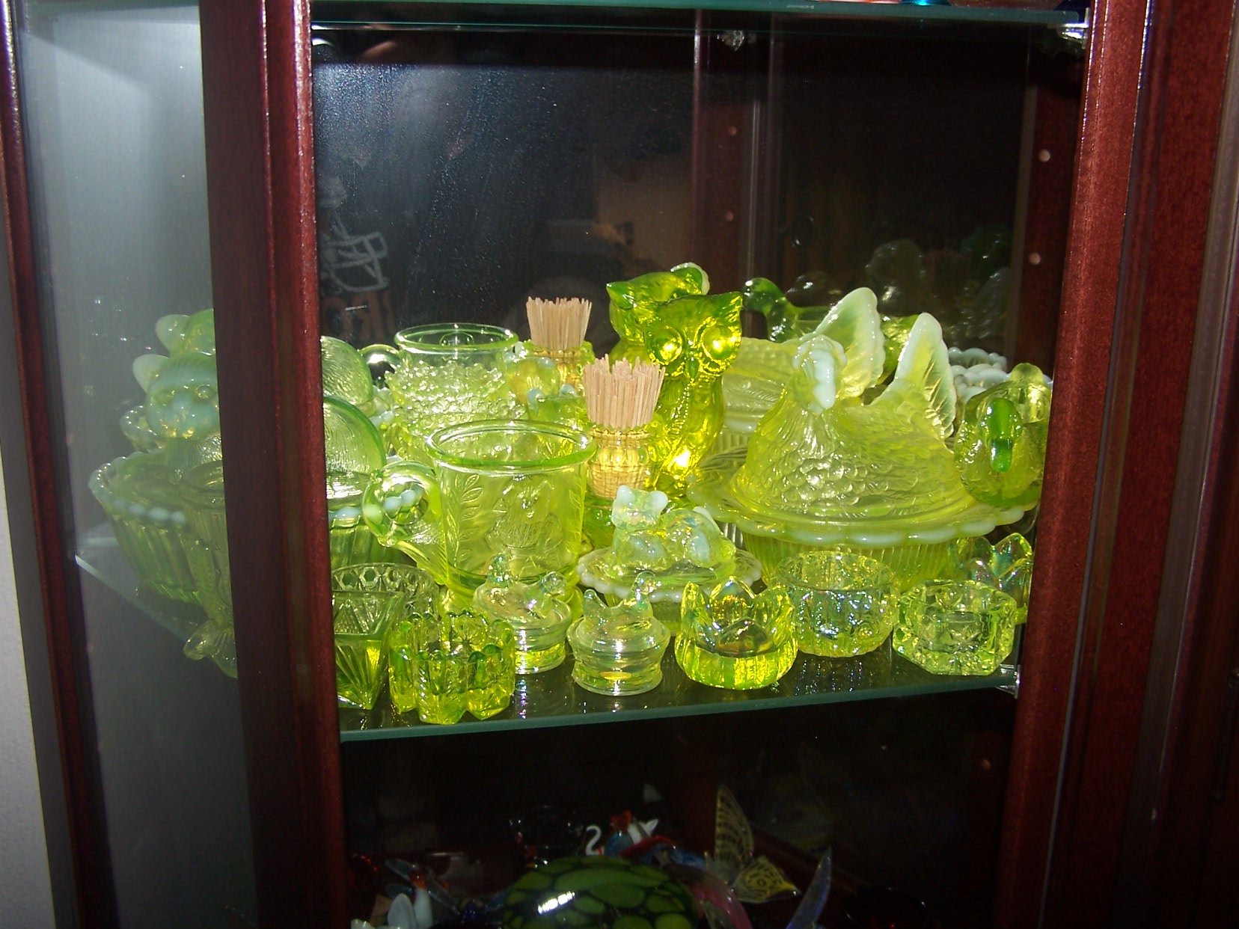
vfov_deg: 37.7
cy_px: 464
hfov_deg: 49.0
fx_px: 1360
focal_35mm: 38
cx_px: 620
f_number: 2.8
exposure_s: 1/60
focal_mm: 6.3
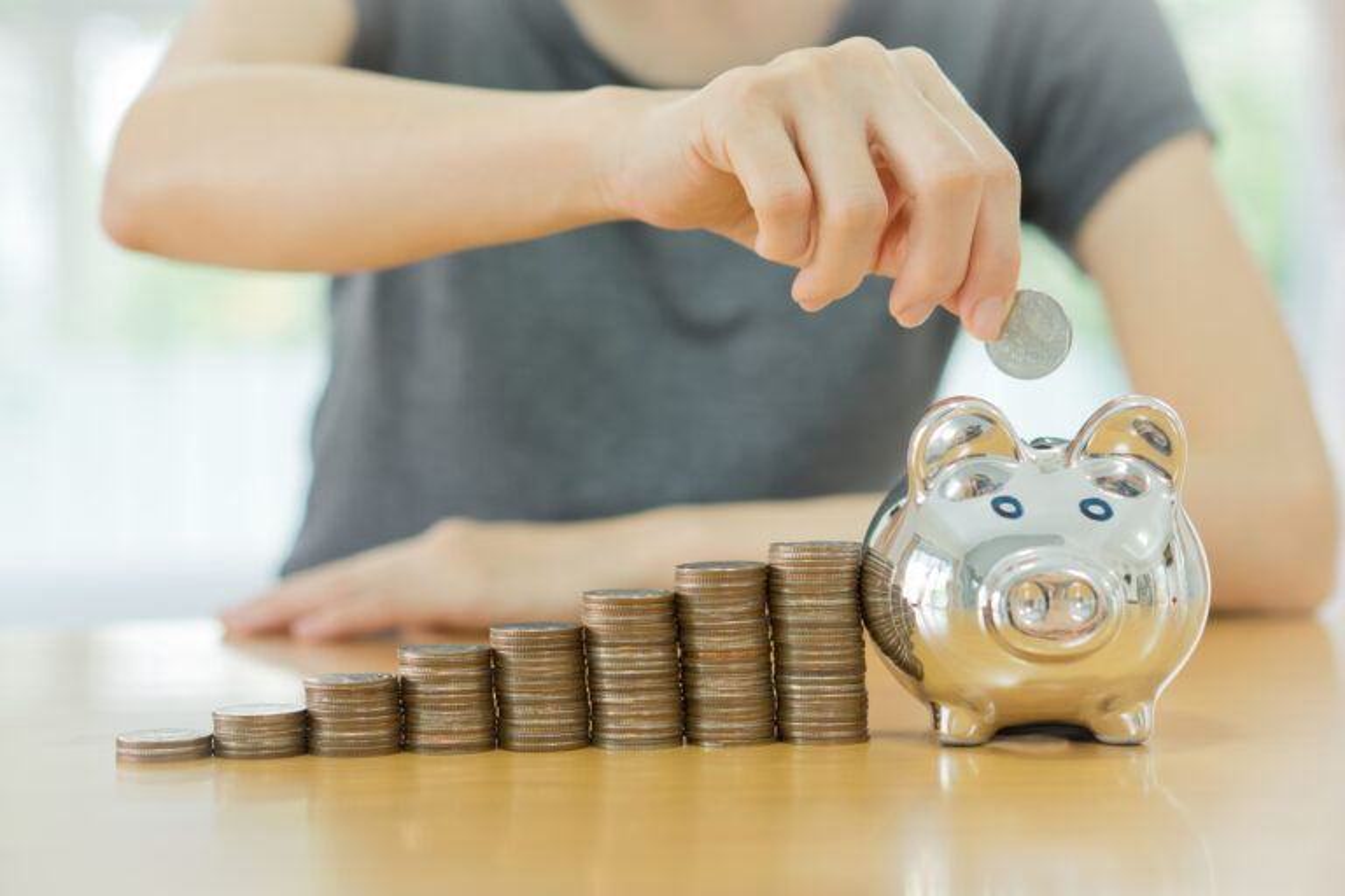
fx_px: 2802
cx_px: 672
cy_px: 448
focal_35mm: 75
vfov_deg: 18.2
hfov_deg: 27.0
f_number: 2.8
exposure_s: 1/10
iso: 100
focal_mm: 50
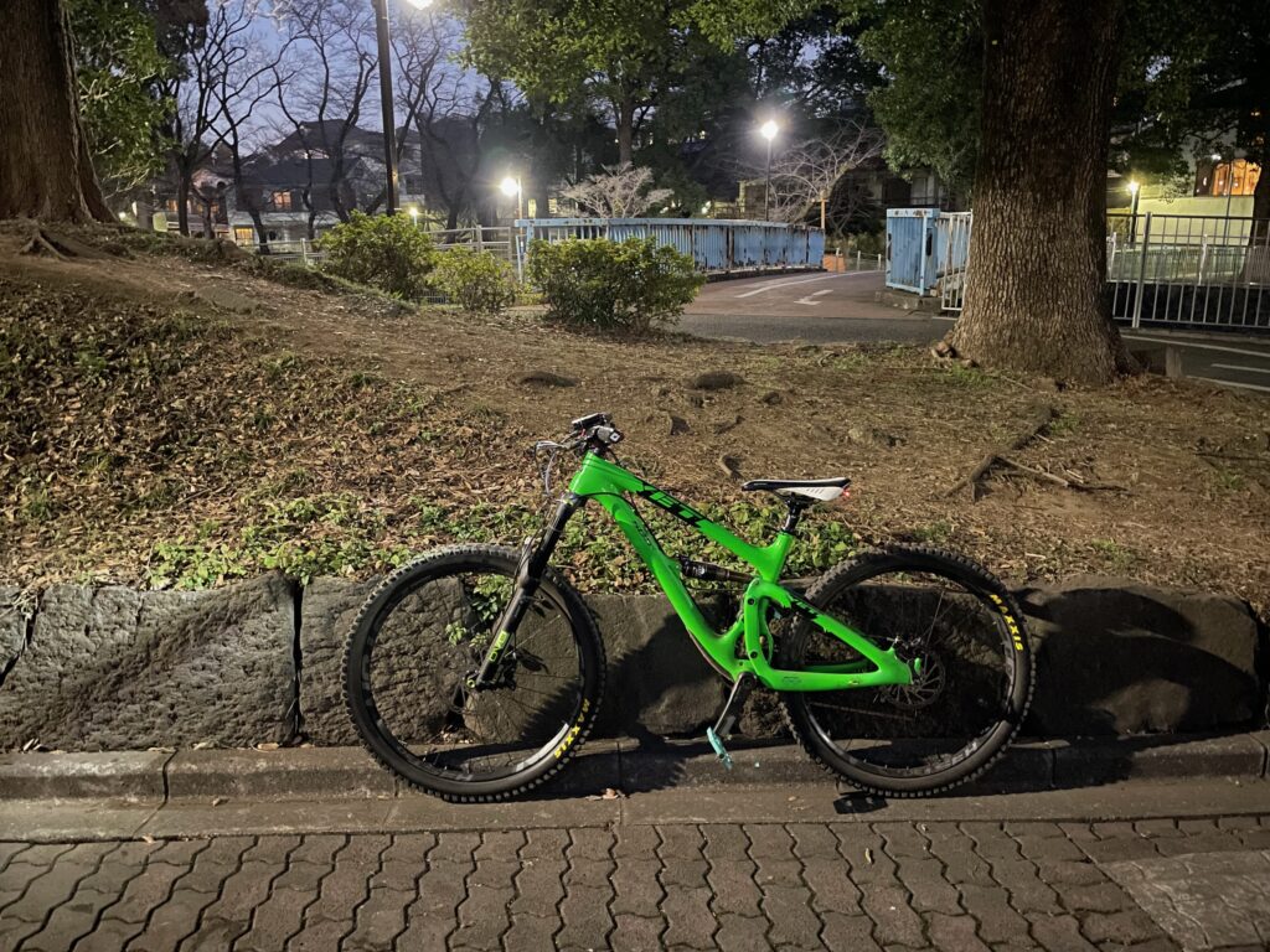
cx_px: 635
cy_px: 476
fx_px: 954
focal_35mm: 26
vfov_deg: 53.1
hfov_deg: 67.3
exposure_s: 1/4
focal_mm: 4.2
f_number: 1.6
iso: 1000
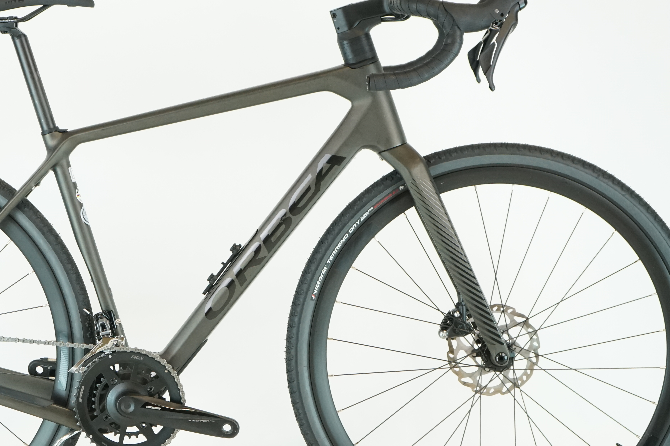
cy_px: 258
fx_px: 1954
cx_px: 193
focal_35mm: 105
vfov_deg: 13.0
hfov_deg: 19.4
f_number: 6.3
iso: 2000
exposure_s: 1/200
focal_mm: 65
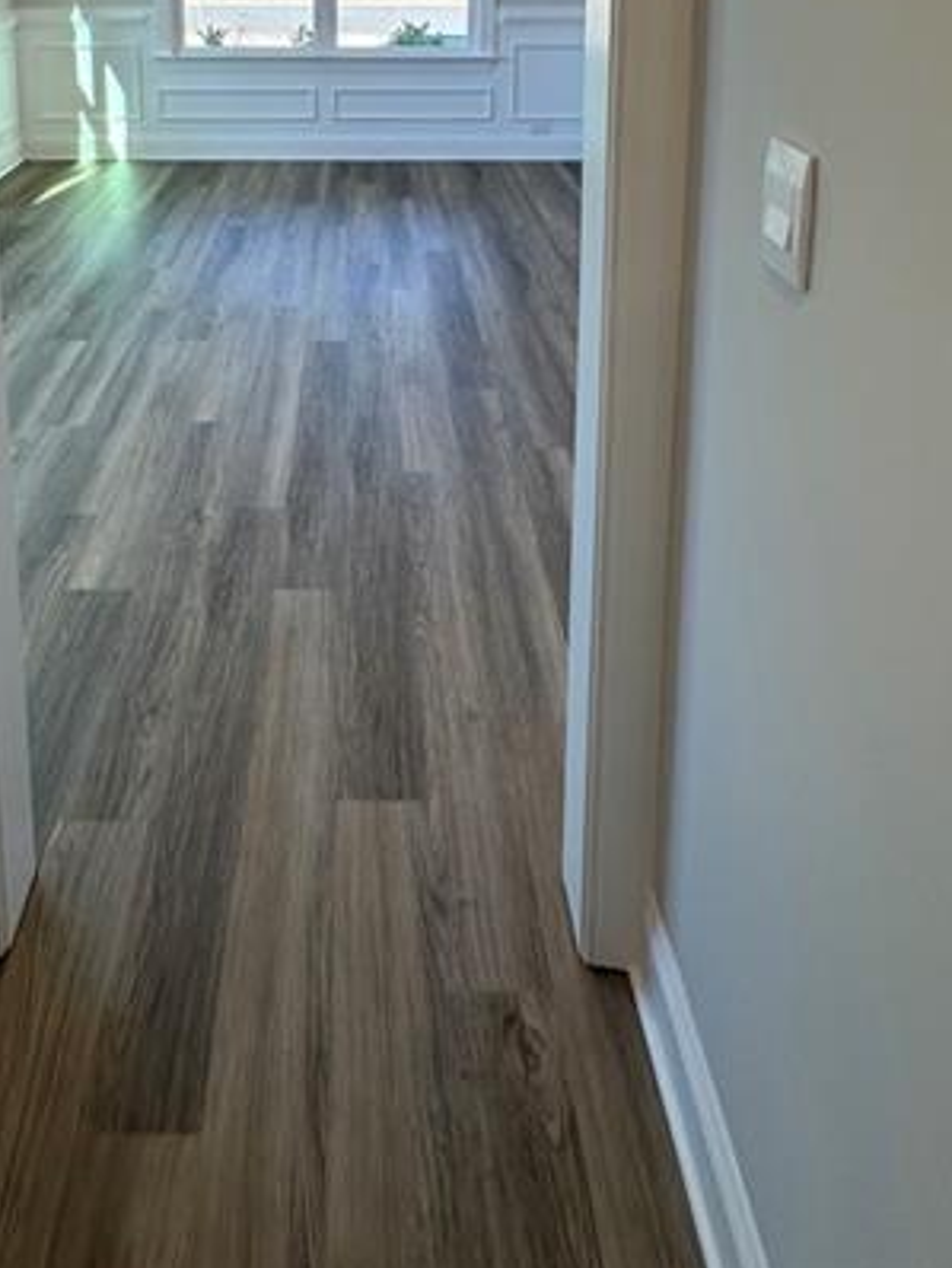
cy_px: 61
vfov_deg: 54.2
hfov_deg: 50.8
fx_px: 989
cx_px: 350
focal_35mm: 27
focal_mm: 2.22
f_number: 2.2
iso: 64
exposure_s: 1/120
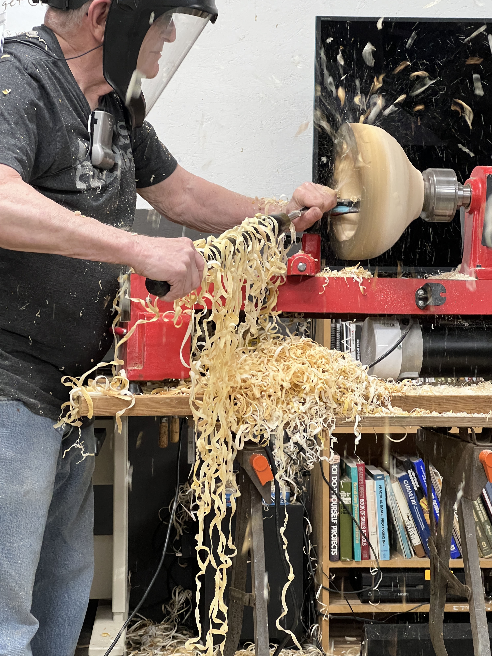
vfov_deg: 25.0
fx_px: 1478
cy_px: 326
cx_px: 247
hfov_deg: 18.9
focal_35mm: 78
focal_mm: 9
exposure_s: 1/60
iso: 320
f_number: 2.8
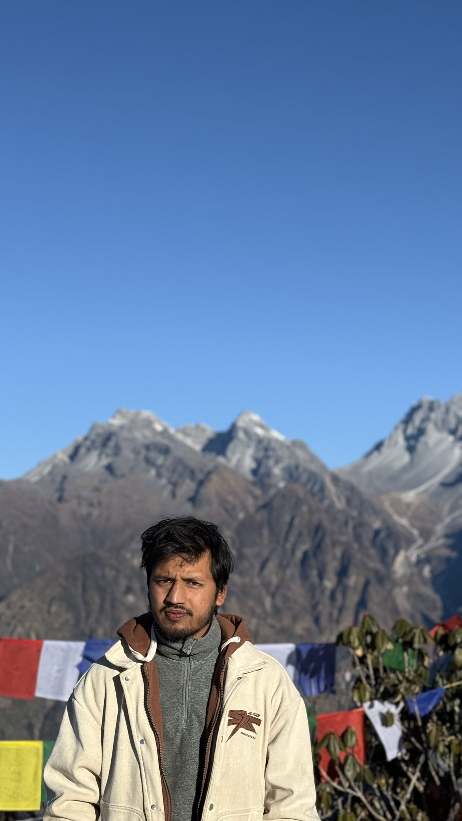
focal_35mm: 66
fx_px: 1437
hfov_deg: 18.2
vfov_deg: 31.9
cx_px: 314
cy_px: 447
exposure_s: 1/5208
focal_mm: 6.76
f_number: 1.78
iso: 64
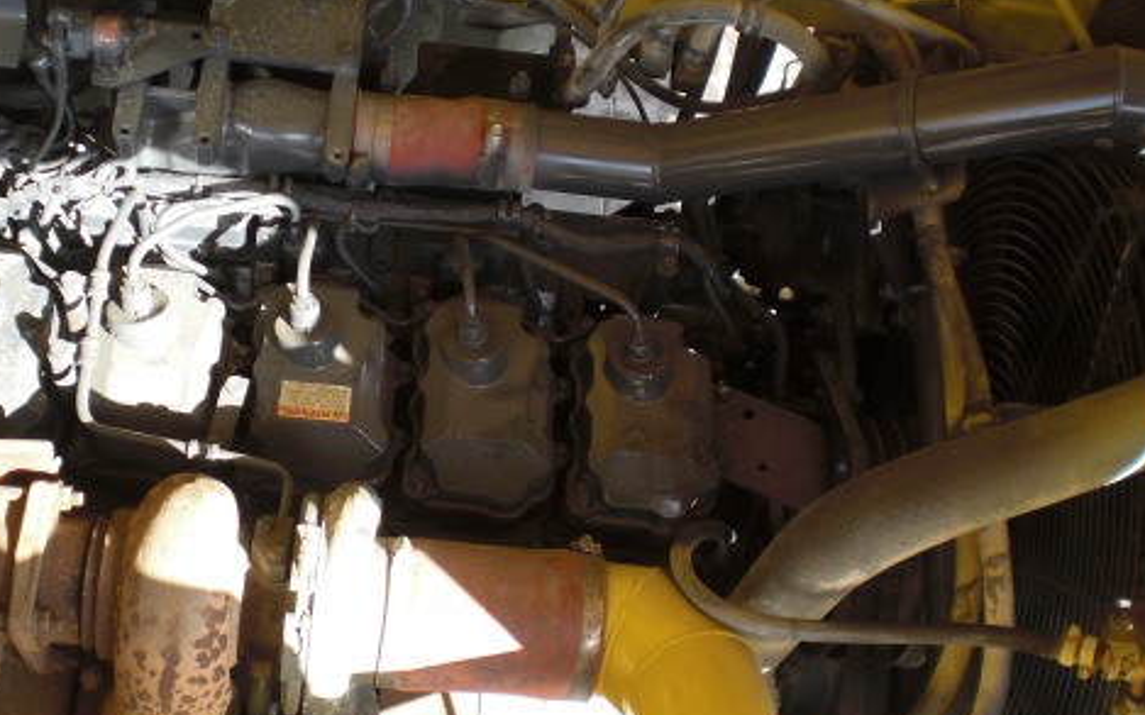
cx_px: 469
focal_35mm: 55
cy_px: 420
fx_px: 1716
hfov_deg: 36.8
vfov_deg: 23.5
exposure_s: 1/80
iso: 64
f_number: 3.1
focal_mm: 6.3
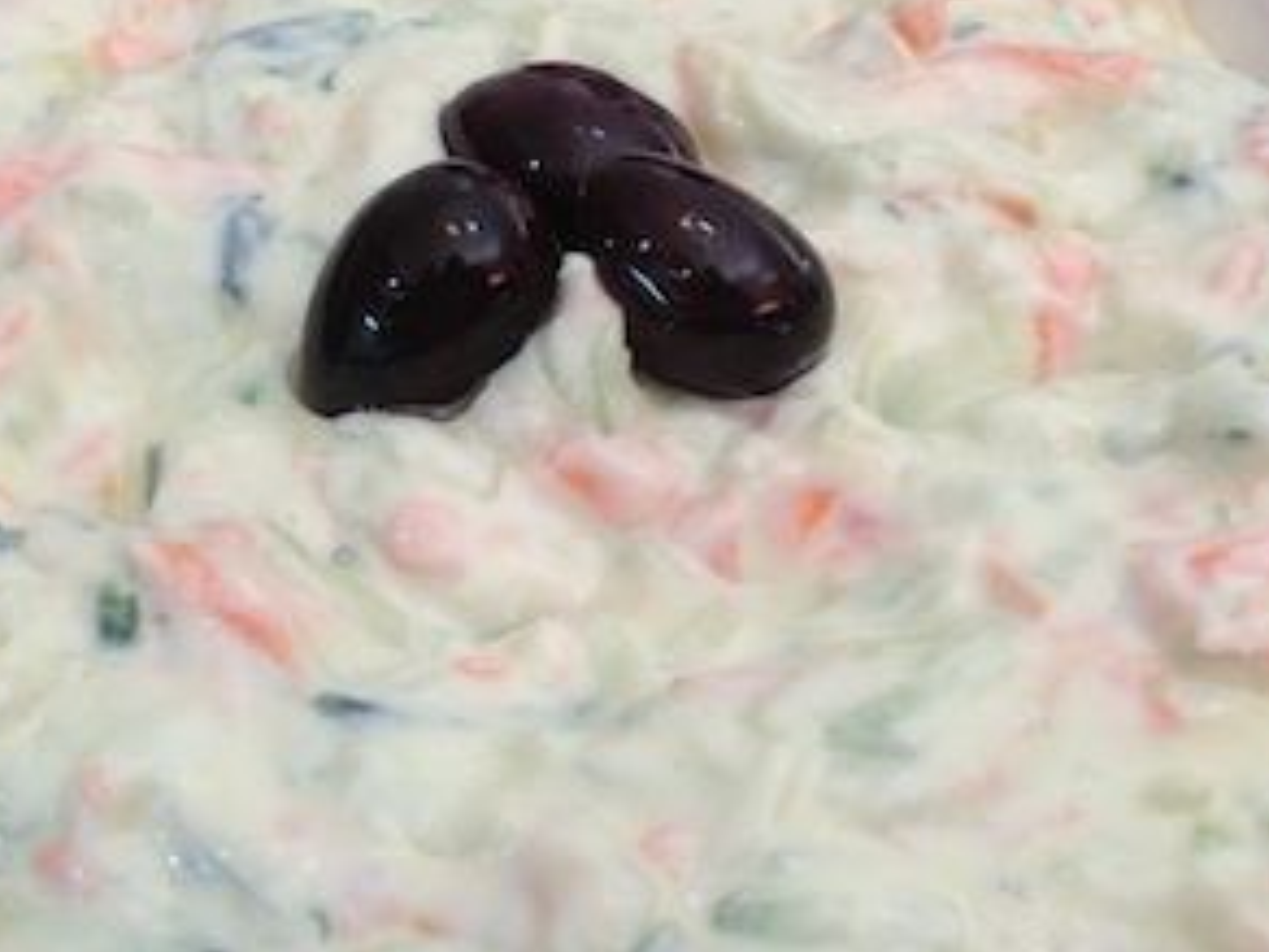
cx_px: 552
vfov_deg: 20.4
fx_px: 2639
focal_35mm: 72
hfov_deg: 27.0
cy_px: 548
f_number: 2.4
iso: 50
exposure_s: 1/20
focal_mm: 4.28
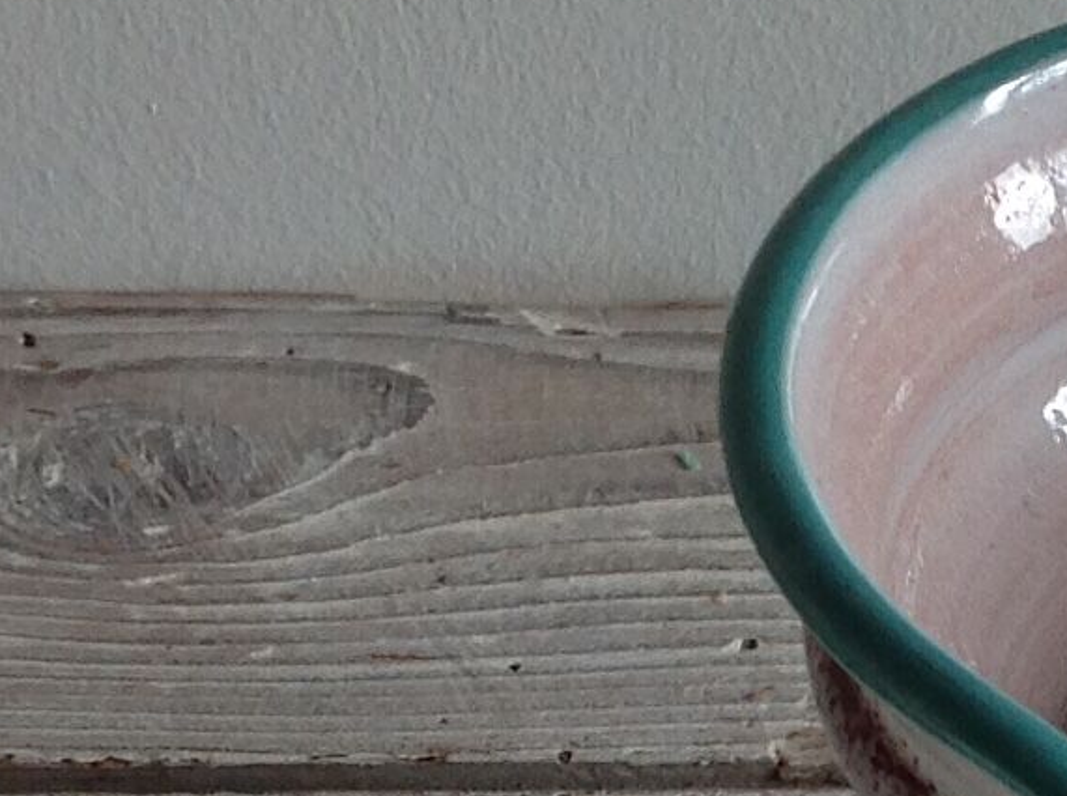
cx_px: 1177
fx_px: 4892
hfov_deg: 12.2
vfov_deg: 9.1
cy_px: 1153
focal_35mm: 159
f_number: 2.4
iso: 64
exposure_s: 1/120
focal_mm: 4.28
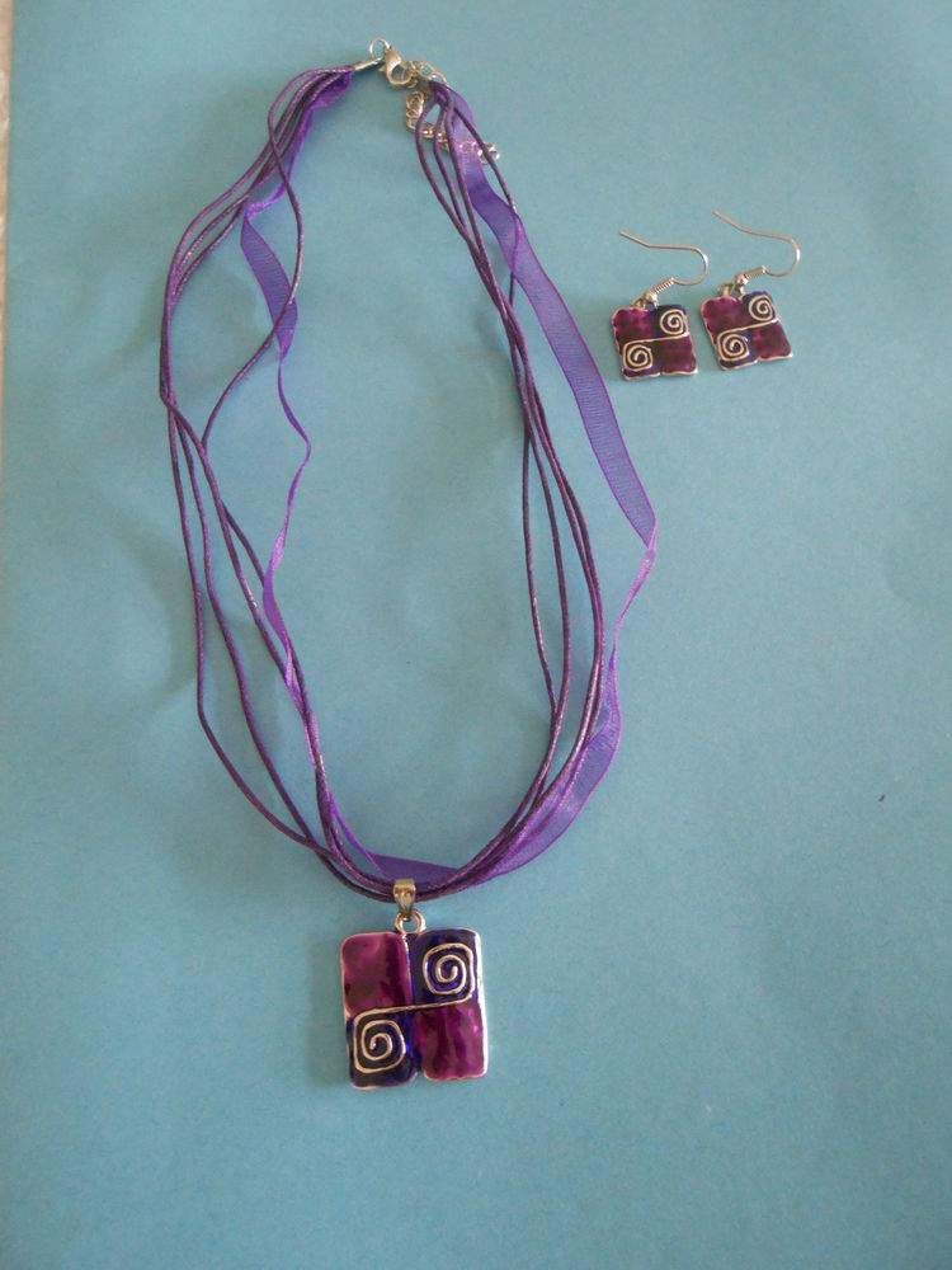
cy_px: 635
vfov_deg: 67.3
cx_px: 476
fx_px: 953
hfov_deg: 53.1
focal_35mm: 26
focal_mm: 4.6
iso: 400
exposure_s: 1/13
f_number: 3.5
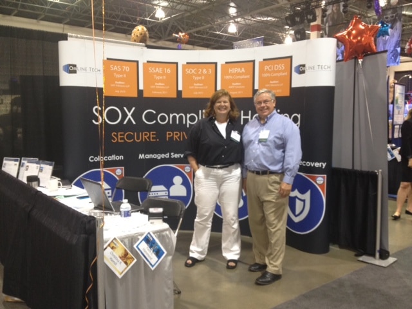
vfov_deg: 40.7
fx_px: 417
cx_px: 206
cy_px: 154
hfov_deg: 52.6
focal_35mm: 35
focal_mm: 4.28
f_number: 2.4
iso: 100
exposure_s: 1/20
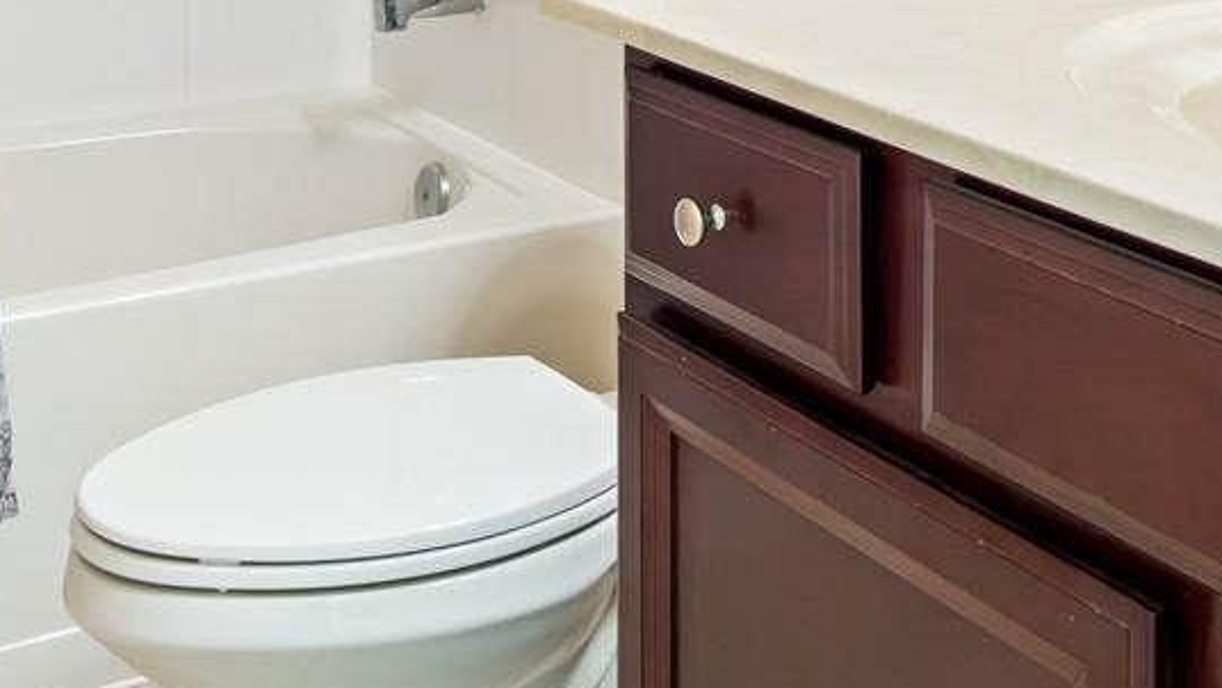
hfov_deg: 32.3
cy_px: -426
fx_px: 2107
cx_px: 709
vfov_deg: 16.4
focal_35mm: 65
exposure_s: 1/13
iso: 3200
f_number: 6.3
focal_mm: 10
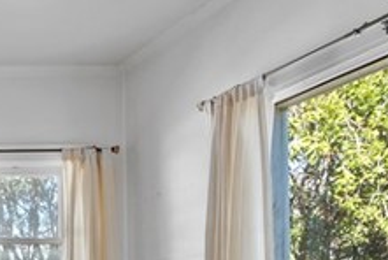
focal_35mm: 74
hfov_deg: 21.2
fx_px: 799
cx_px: -251
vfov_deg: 17.7
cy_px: 305
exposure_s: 1/4
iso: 250
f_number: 6.3
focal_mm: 16
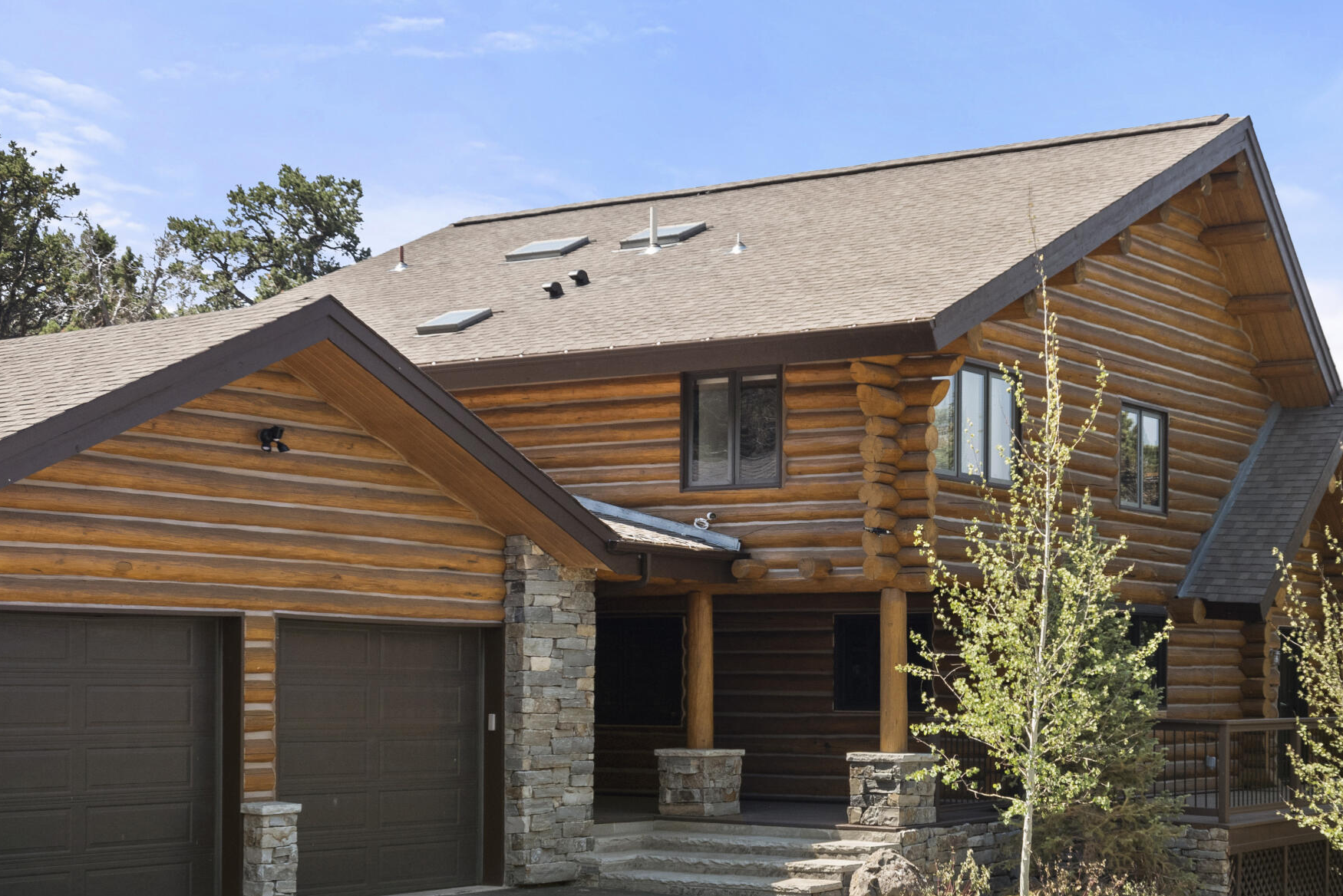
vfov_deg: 22.6
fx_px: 2239
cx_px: 902
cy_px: 528
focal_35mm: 60
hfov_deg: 33.1
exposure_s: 1/640
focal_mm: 35
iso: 400
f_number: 7.1
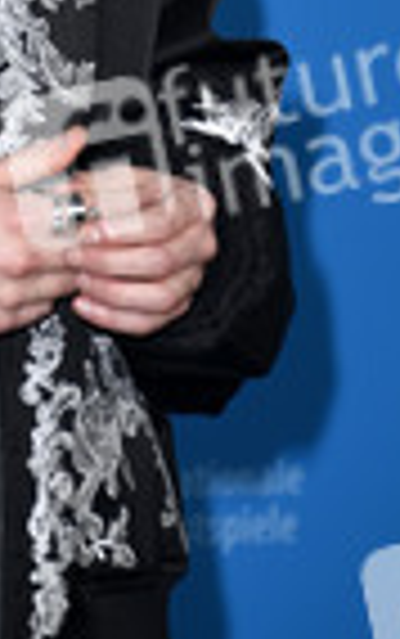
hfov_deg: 3.1
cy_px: -81
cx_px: -175
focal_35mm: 429
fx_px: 7468
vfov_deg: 4.9
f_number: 5.6
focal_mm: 150
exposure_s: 1/250
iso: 640
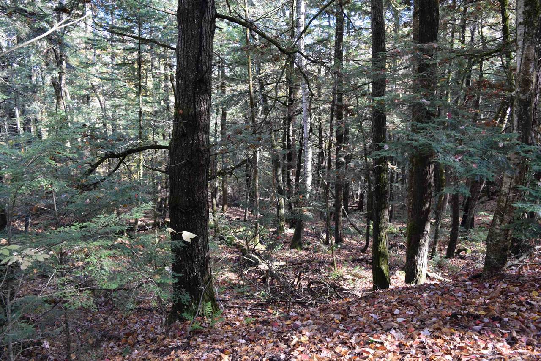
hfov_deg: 61.9
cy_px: 180
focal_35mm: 30
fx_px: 451
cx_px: 270
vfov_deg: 43.6
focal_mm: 20
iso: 400
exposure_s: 1/80
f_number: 4.5
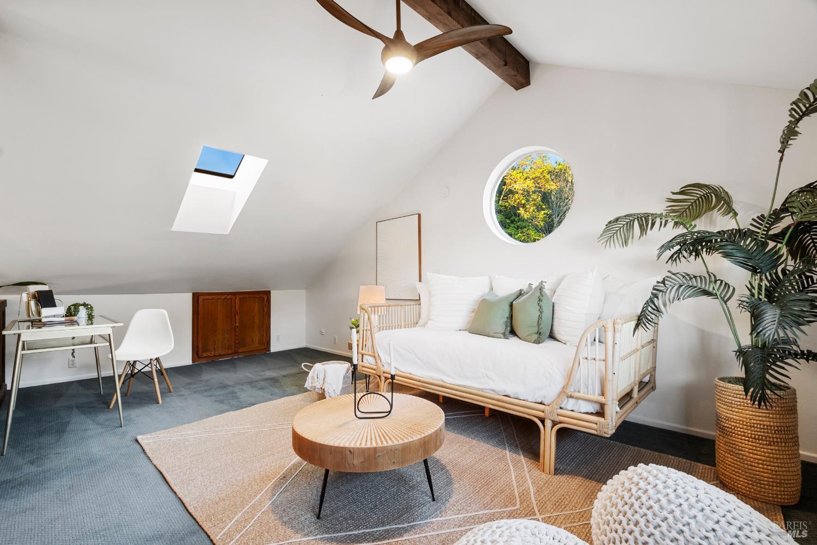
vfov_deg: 77.3
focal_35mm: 15
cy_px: 272
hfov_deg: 100.4
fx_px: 340
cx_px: 408
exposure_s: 1/3
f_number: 8
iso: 250
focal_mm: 10
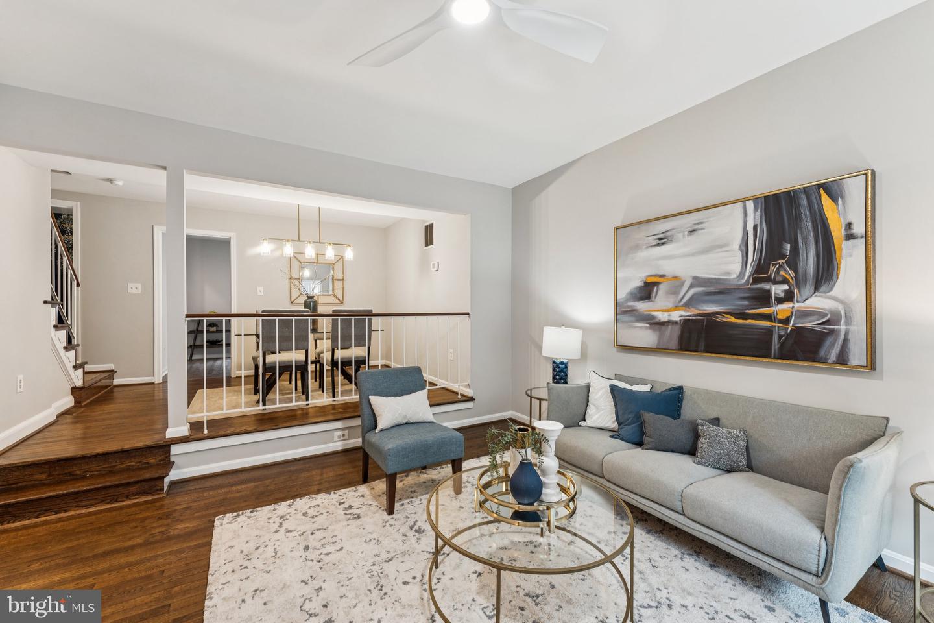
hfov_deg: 101.9
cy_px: 312
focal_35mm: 15
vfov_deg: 78.8
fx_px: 379
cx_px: 467
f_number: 8
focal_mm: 14.6
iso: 200
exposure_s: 1/5
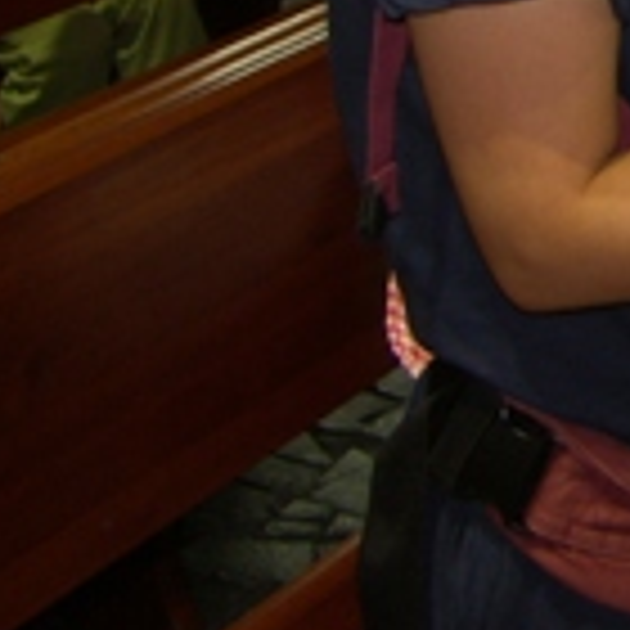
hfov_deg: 13.9
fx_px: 2327
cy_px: -288
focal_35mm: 113
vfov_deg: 14.5
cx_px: 1098
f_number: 2.2
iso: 50
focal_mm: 7.4
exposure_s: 1/30
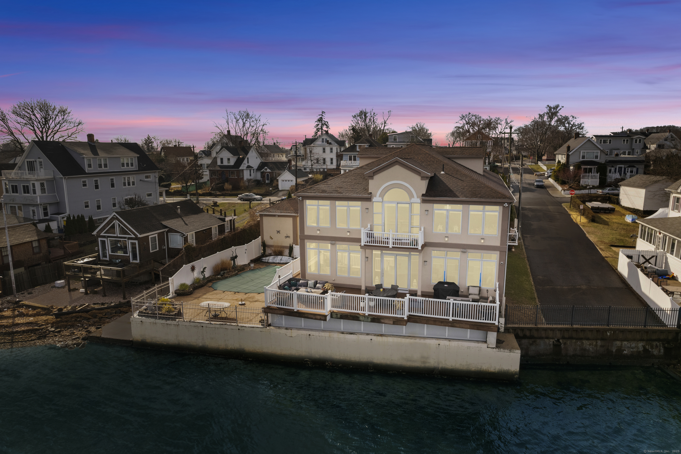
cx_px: 340
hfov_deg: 78.6
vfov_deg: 57.2
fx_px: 416
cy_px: 227
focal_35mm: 22
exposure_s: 1/1600
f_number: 2.8
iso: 100
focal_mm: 8.38
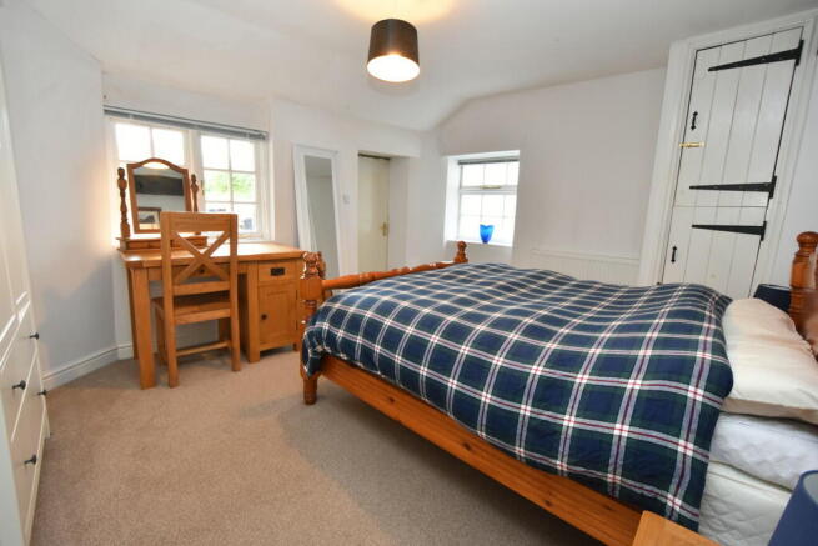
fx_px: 341
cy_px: 273
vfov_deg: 77.4
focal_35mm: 15
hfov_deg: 100.4
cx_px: 409
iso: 1000
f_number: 4
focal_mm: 10
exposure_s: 1/60
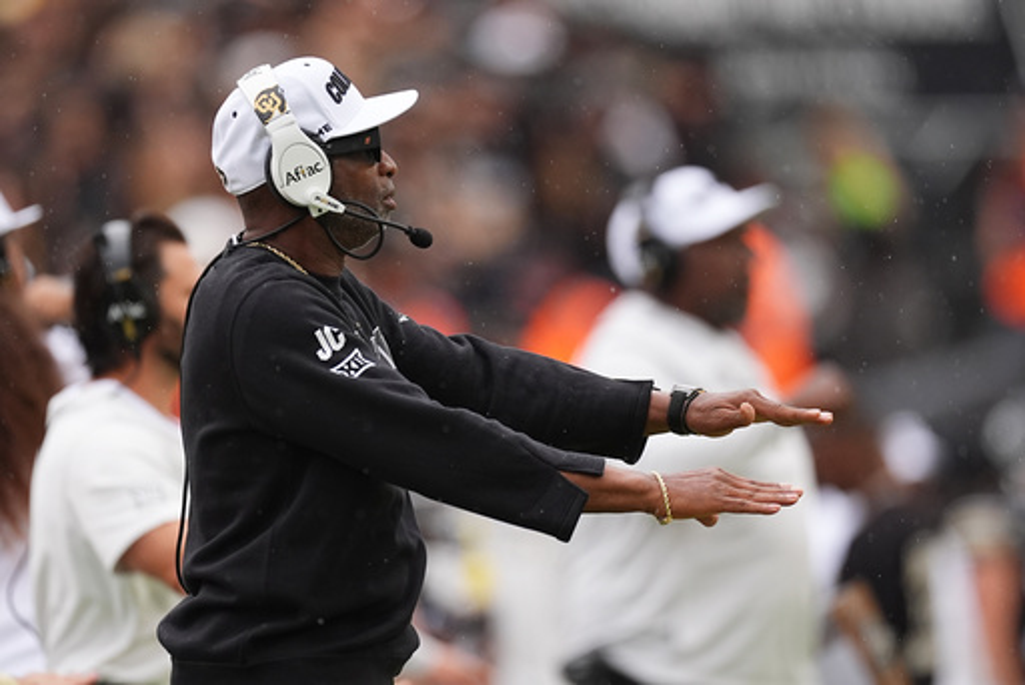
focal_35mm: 900
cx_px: 512
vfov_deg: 1.5
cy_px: 342
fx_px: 25638
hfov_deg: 2.3
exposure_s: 1/2000
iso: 1000
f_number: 4
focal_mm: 600
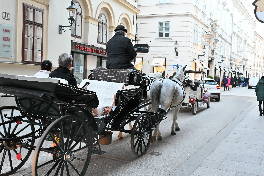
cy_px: 88
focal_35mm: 36
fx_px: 264
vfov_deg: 36.9
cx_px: 132
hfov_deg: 53.1
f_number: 4
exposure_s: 1/125
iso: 1600
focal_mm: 24
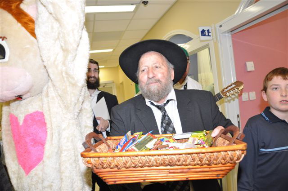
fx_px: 216
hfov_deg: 67.4
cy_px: 96
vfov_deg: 47.8
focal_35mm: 27
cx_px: 144
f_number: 5
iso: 400
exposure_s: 1/60
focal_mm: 18
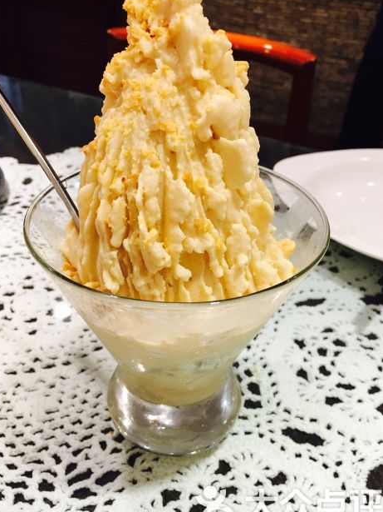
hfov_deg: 42.9
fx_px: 487
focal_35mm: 33
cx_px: 186
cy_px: 257
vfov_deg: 55.4
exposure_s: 1/17
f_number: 2.2
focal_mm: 4.15
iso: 40
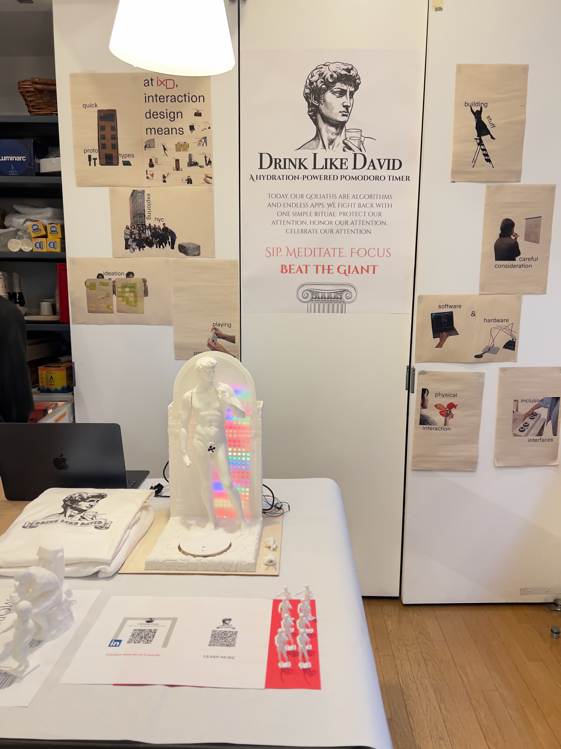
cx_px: 280
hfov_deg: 53.1
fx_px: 562
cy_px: 374
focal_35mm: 26
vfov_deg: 67.3
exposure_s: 1/60
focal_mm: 5.7
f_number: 1.5
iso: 160
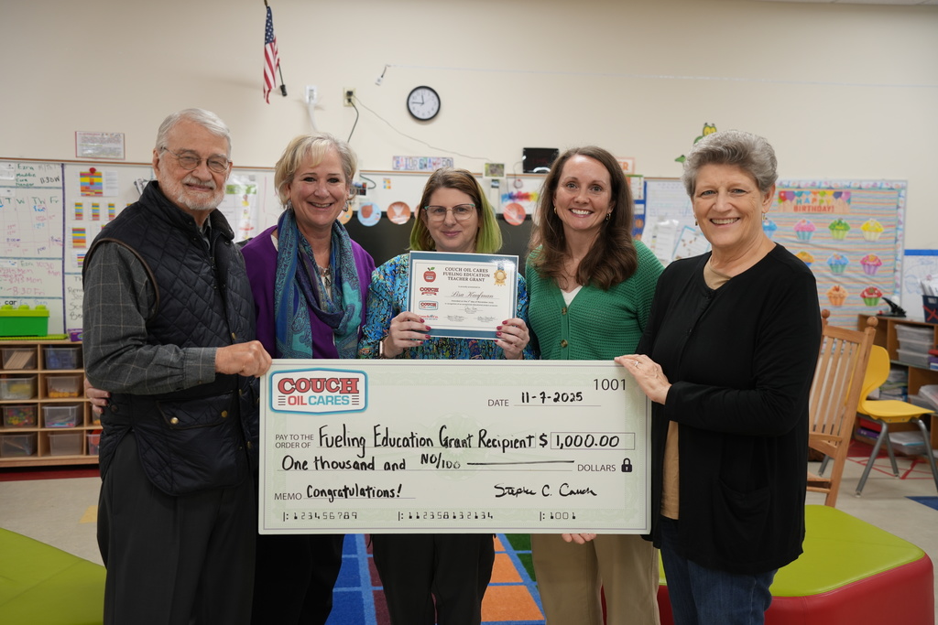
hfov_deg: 48.5
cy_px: 312
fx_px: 1042
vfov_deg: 33.4
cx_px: 469
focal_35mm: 40
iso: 200
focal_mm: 40
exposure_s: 1/40
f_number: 3.2
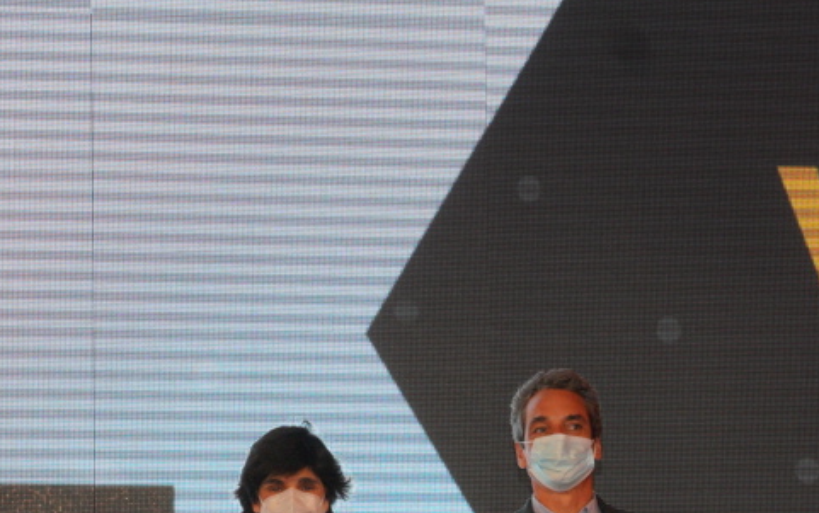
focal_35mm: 161
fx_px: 3595
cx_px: 489
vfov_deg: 7.9
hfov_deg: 13.0
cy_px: 881
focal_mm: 47
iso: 1250
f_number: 7.1
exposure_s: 1/200
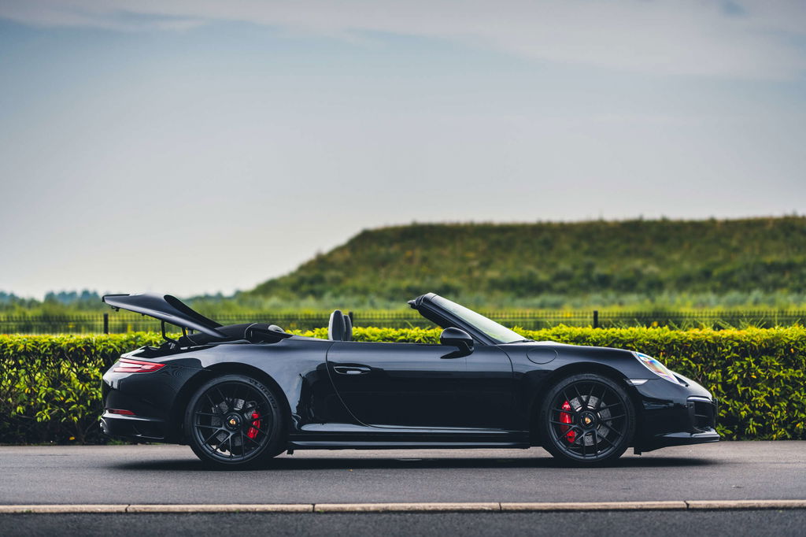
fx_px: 1902
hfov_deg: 23.9
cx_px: 403
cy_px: 268
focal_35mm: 85
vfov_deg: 16.1
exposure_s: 1/2000
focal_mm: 85
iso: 200
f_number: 1.8
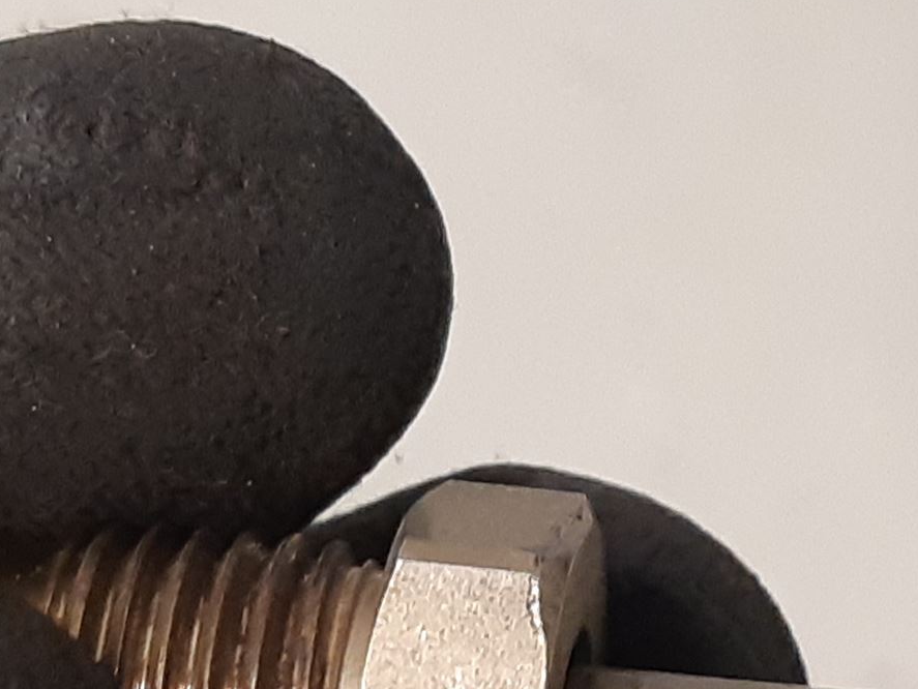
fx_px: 1592
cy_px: 780
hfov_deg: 29.2
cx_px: 1003
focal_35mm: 60
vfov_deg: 22.8
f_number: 1.7
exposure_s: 1/50
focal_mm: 3.93
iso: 250
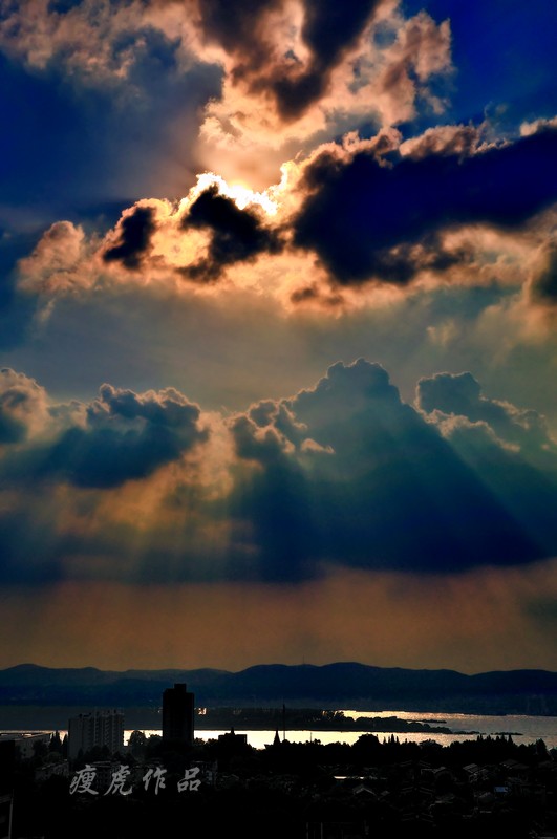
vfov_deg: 42.4
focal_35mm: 46
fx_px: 1082
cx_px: 278
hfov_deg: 28.9
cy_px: 420
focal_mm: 31
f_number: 11
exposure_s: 1/1000
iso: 100
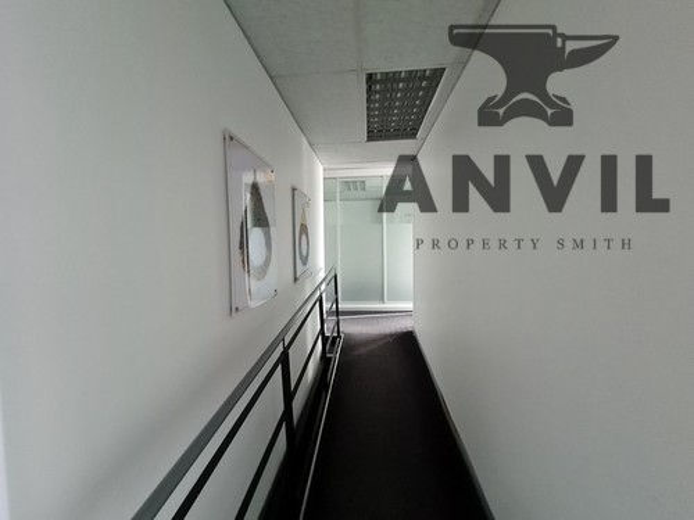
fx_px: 261
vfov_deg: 89.9
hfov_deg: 106.2
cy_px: 260
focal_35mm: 13
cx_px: 347
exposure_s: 1/33
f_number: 2.2
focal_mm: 1.74
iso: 500
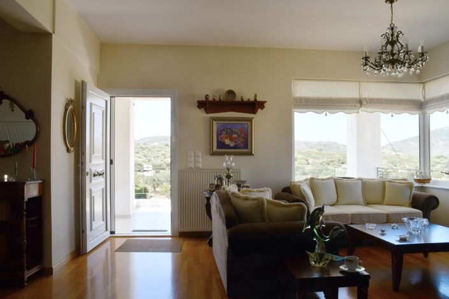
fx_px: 337
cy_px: 150
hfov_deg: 67.4
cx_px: 224
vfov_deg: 47.9
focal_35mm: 27
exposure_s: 1/15
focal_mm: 18
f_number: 22
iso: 100
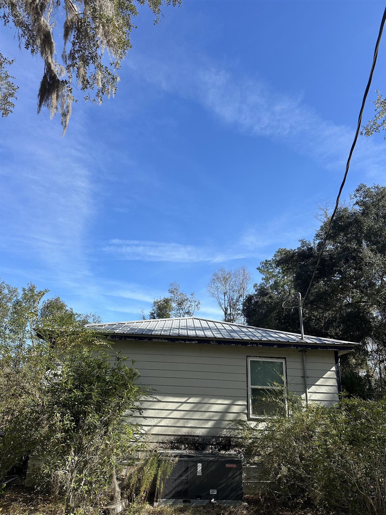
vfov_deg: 71.6
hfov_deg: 56.8
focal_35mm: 24
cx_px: 193
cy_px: 258
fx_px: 357
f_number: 1.78
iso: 80
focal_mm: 6.86
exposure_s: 1/3155
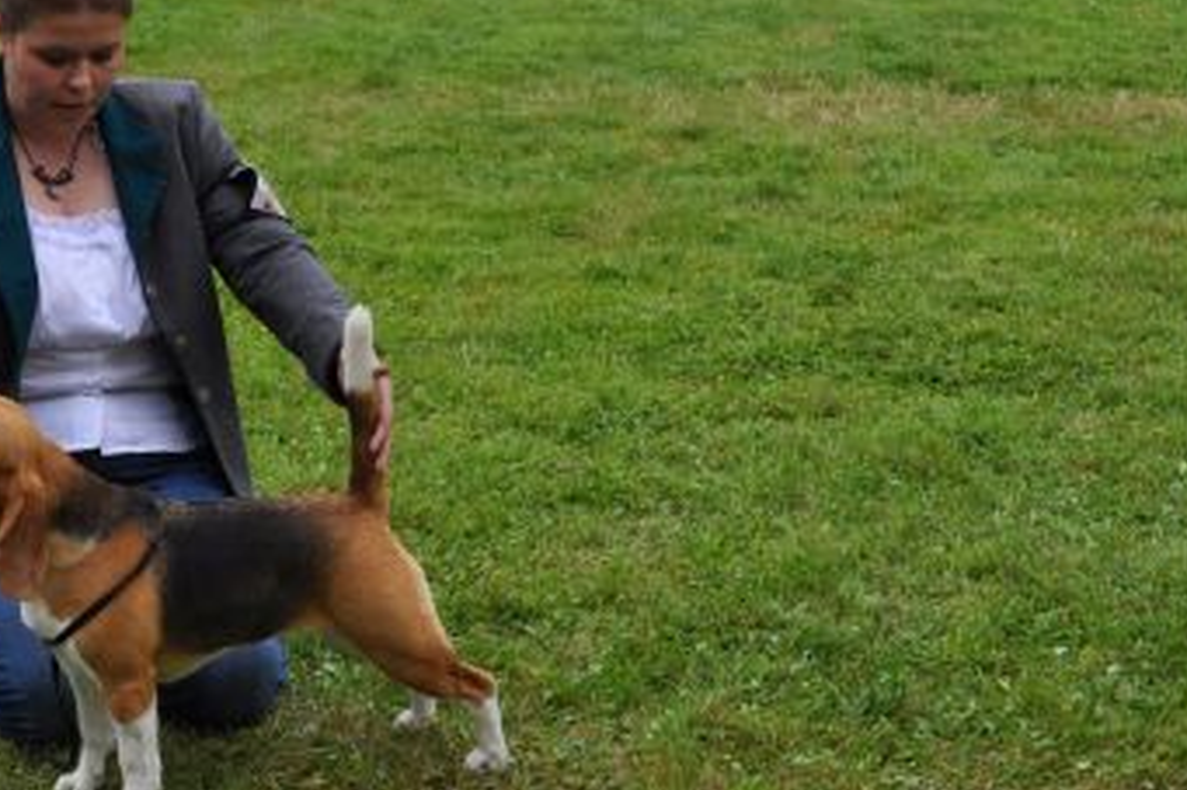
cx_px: 167
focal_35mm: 90
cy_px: 475
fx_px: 2966
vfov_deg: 15.2
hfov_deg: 22.2
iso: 200
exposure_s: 1/250
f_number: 8
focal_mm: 32
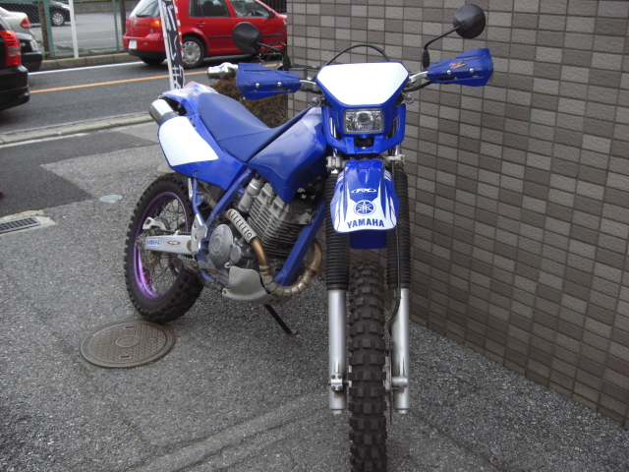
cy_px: 236
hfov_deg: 49.0
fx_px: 690
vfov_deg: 37.7
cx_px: 314
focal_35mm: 38
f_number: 2.7
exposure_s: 1/250
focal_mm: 6.2
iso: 64
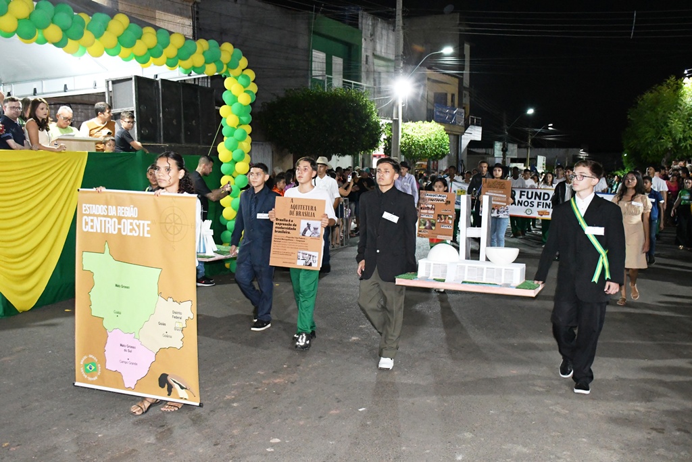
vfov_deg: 36.9
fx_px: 692
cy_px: 231
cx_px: 346
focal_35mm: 36
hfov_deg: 53.1
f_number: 5
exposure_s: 1/80
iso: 8000
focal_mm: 24
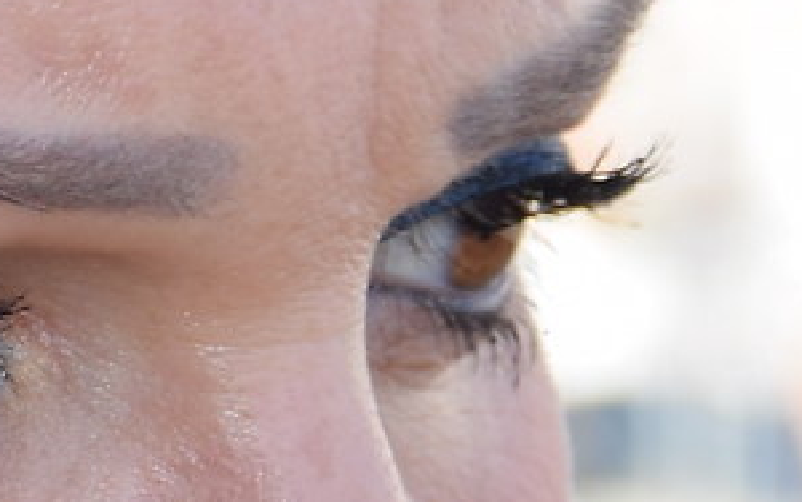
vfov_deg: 2.4
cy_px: 52
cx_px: -425
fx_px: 12032
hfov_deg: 3.8
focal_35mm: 550
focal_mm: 45
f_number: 4.8
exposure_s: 1/200
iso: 100
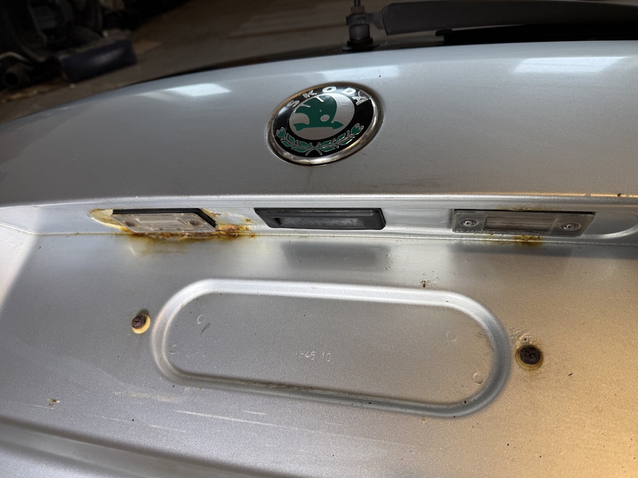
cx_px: 319
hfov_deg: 71.6
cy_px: 239
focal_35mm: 24
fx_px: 442
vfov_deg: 56.8
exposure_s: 1/100
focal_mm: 6.76
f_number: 1.78
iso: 80
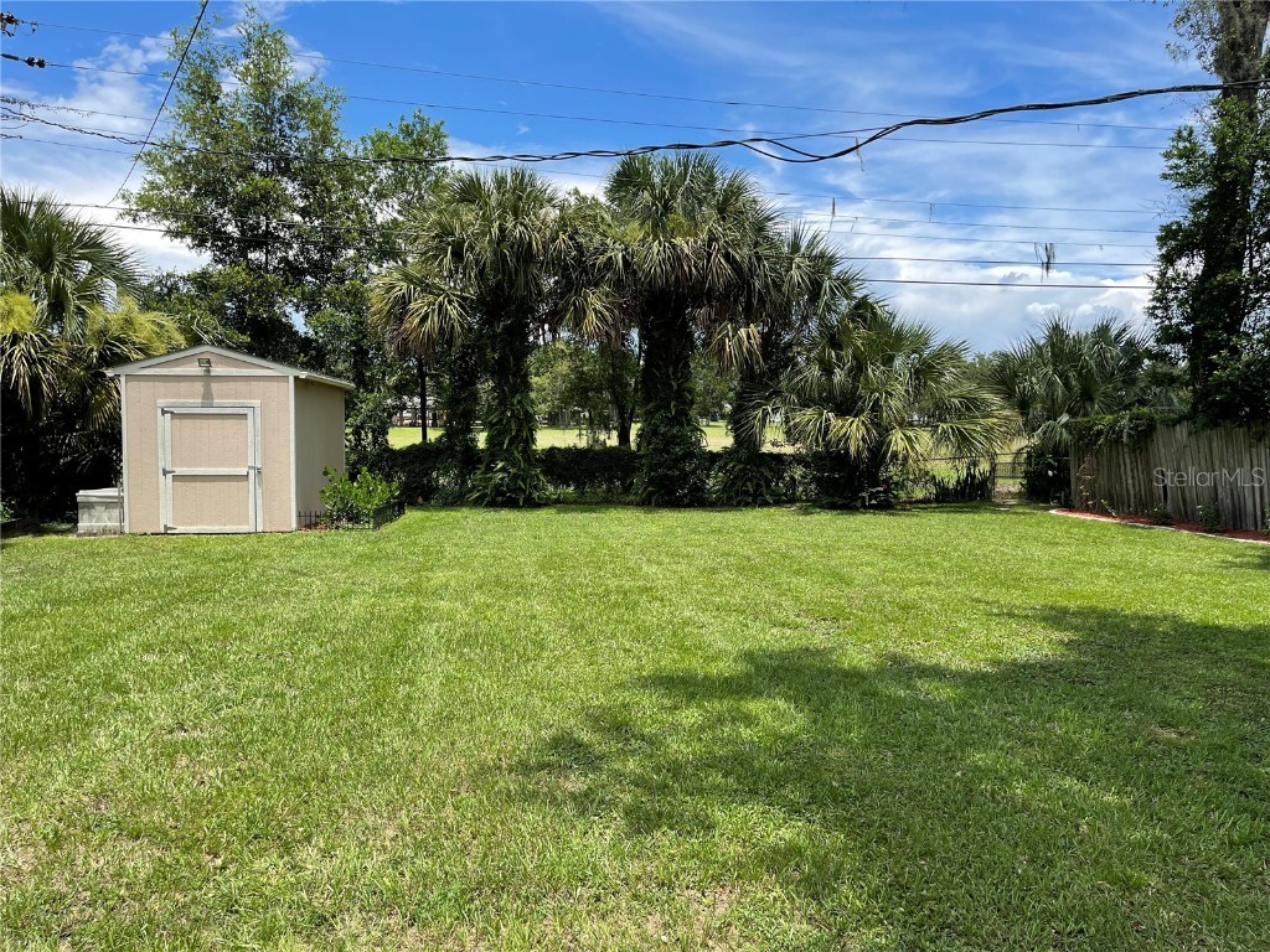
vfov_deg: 53.1
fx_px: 954
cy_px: 476
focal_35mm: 26
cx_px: 635
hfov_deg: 67.3
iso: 32
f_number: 1.6
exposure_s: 1/2336
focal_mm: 5.1
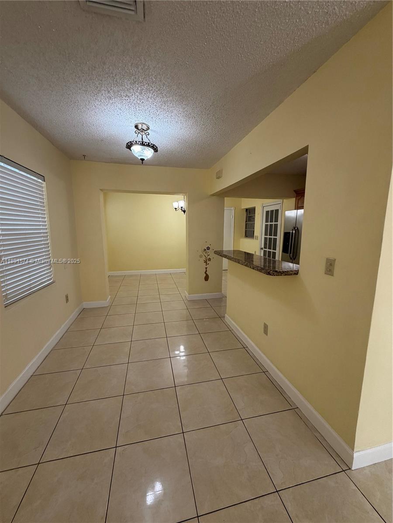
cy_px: 262
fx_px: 212
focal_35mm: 14
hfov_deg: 85.7
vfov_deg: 102.1
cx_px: 196
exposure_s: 1/120
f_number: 2.2
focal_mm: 2.22
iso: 200
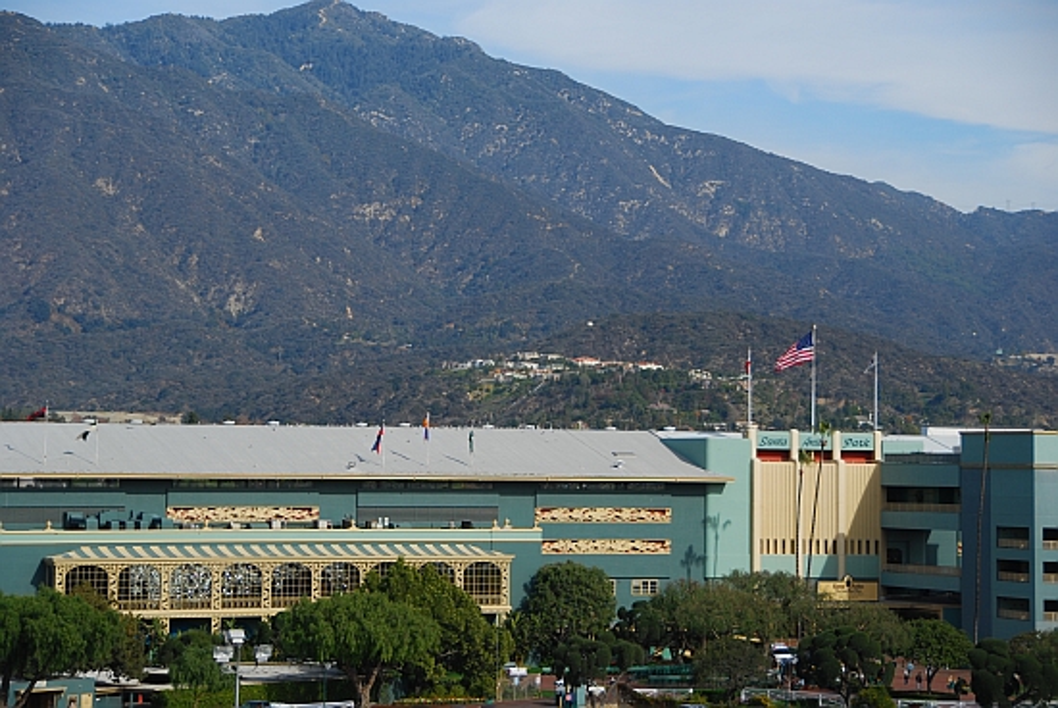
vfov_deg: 12.2
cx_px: 529
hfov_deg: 18.2
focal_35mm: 112
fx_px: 3310
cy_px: 354
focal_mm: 75
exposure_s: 1/500
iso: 100
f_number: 5.6
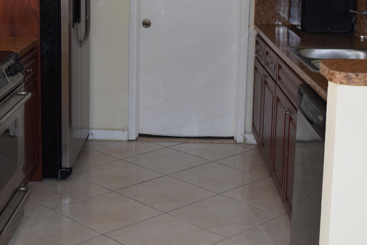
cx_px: 138
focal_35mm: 68
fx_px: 693
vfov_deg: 19.8
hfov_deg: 29.5
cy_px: 44
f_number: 5
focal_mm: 23
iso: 800
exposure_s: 1/100
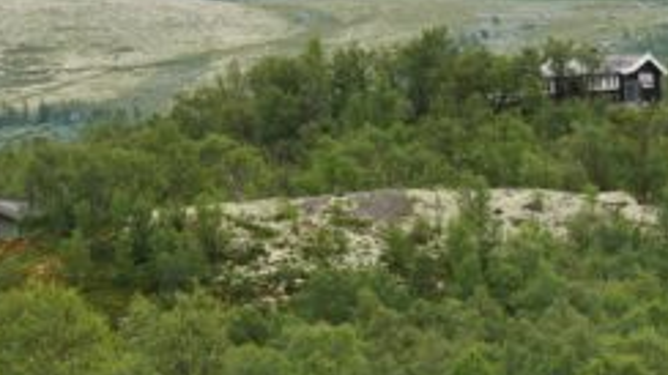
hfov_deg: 6.8
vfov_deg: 3.8
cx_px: -238
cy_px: 144
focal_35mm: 316
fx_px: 5595
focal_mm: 46
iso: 200
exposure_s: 1/250
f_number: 5.6
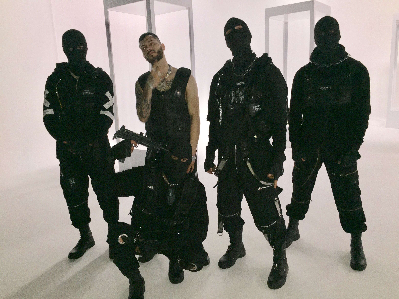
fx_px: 334
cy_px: 150
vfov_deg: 48.2
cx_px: 200
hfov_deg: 61.7
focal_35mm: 29
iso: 50
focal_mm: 4.15
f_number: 2.2
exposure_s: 1/33
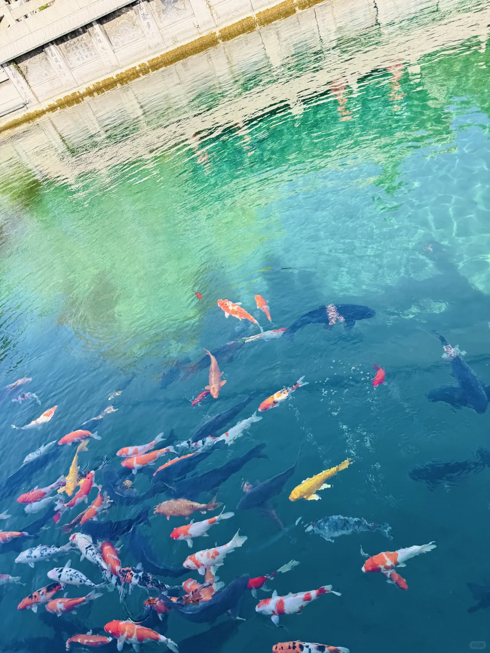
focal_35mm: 24
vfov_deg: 71.6
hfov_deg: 56.8
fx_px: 453
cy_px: 326
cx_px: 245
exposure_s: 1/730
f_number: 1.78
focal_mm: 6.76
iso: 80
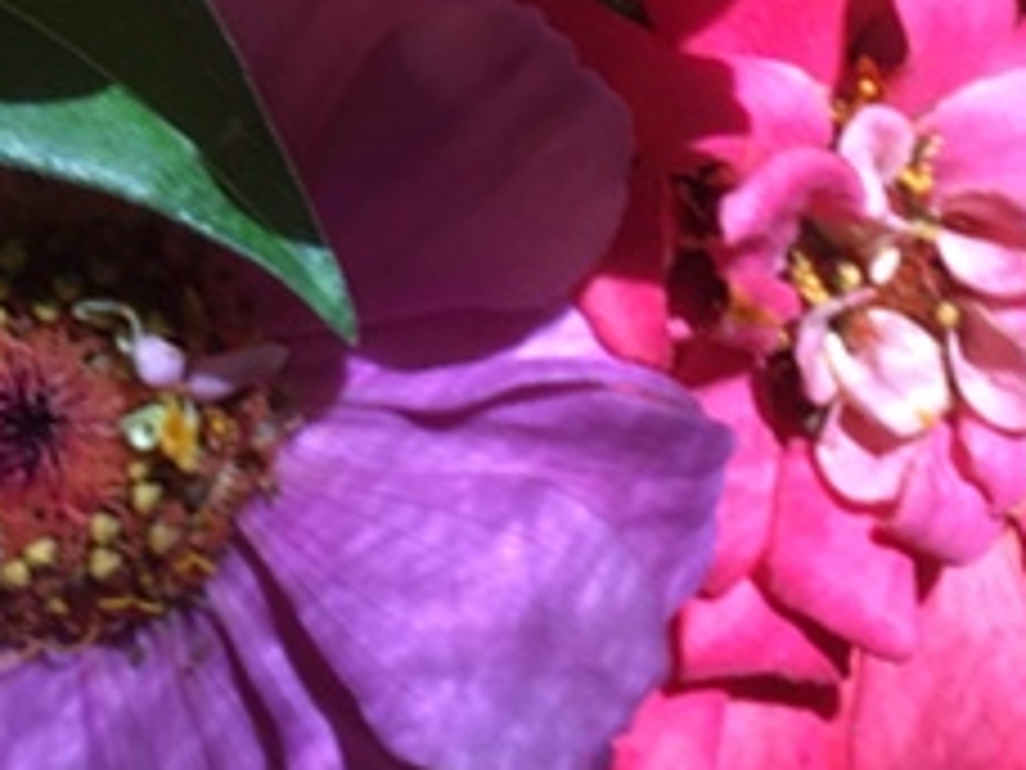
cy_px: -504
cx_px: 302
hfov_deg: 15.5
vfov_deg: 11.1
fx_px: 3764
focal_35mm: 127
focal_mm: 4.15
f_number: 2.2
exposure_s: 1/40
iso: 25
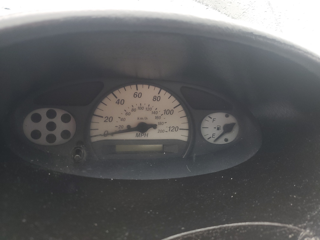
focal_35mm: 26
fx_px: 240
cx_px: 160
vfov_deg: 53.1
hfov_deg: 67.3
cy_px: 120
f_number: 1.5
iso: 83
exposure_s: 1/120
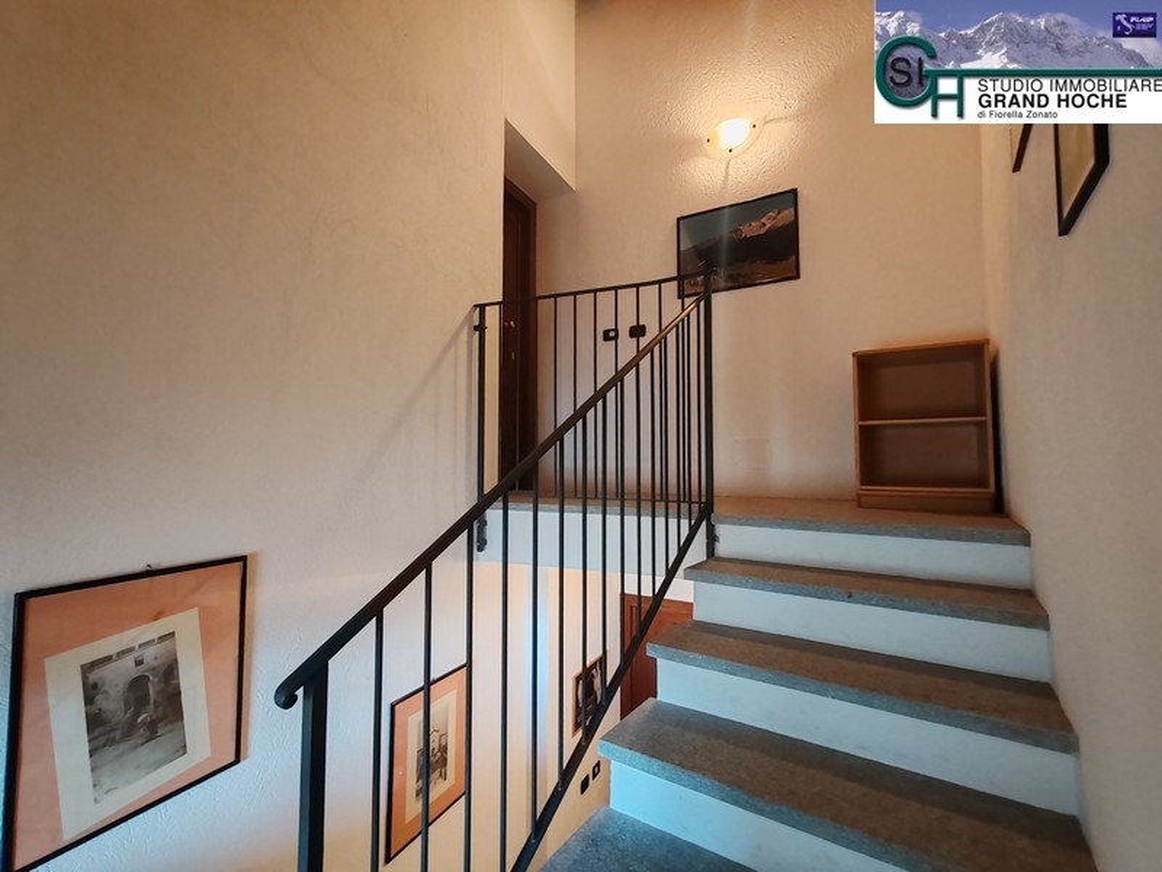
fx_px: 537
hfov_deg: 94.5
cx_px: 581
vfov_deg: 78.1
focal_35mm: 16
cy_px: 436
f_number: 2.2
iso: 400
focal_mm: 1.96
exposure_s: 1/25
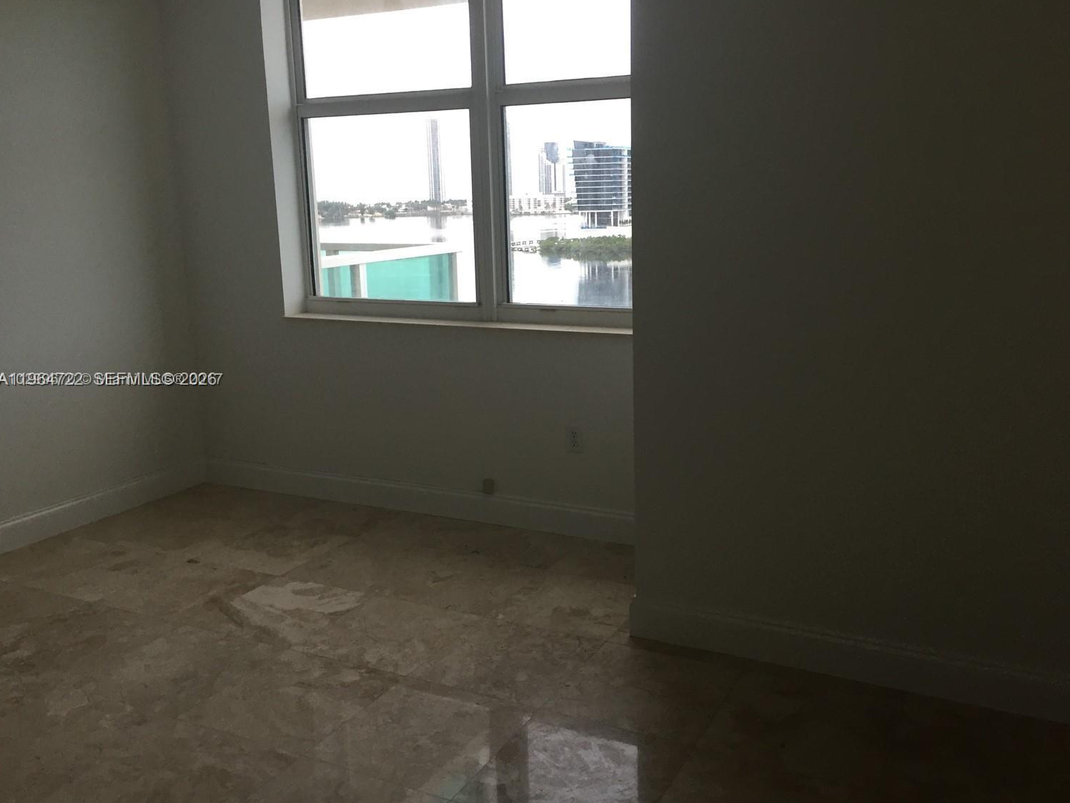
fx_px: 958
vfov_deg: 45.4
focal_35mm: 31
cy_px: 380
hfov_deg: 58.3
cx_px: 566
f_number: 2.2
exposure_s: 1/30
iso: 40
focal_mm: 4.15
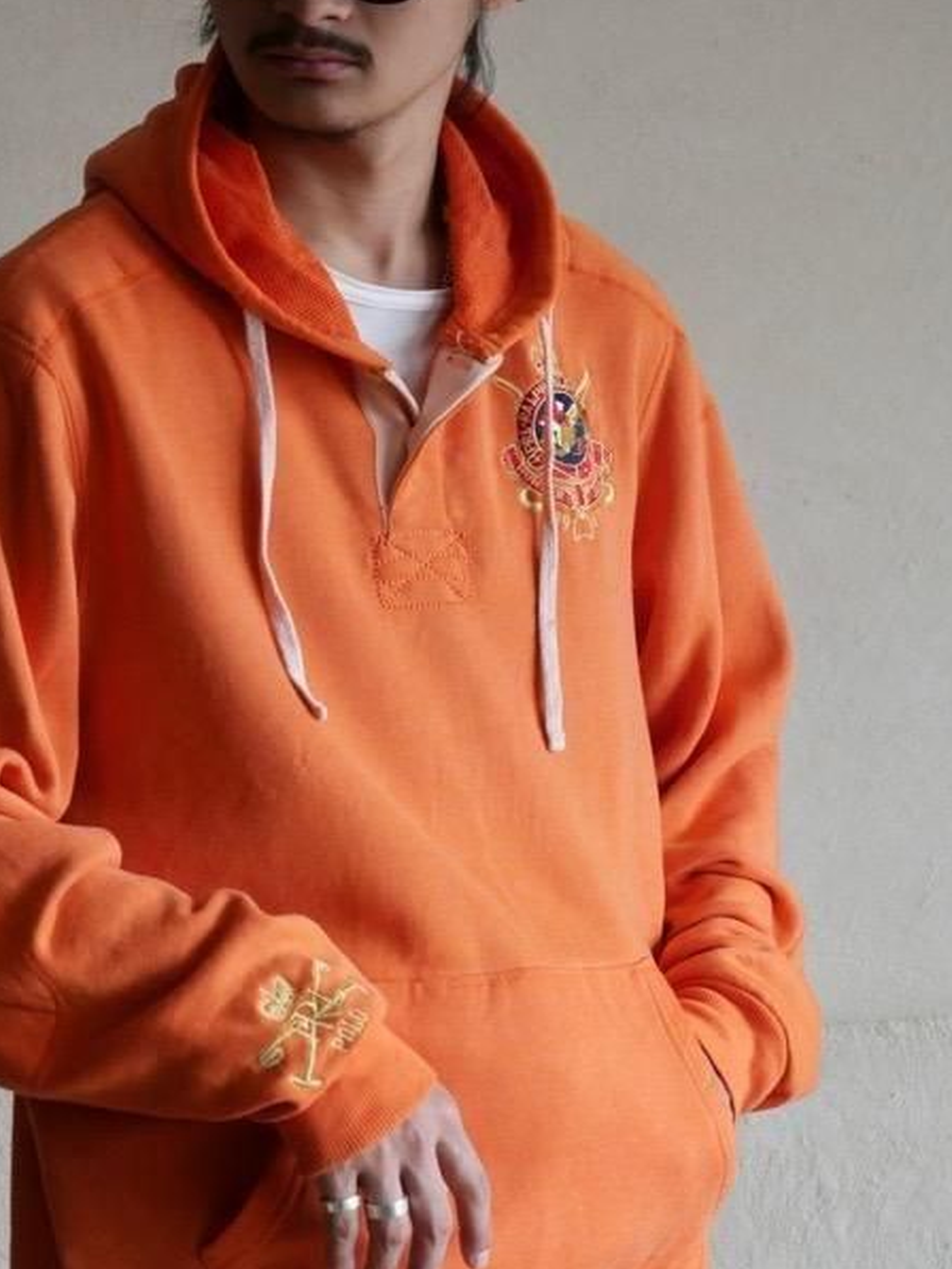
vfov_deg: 12.3
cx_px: 327
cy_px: 858
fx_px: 5865
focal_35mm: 160
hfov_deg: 9.3
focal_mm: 56
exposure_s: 1/125
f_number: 4
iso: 1000
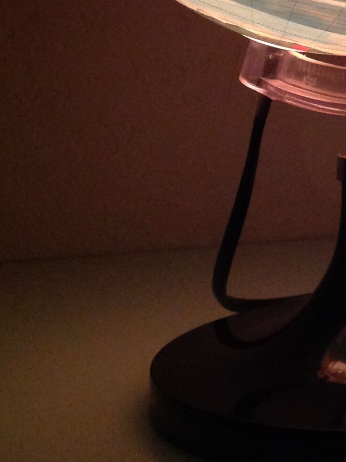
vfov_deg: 20.1
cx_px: 378
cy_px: -57
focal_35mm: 93
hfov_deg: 15.5
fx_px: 1242
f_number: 2.4
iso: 400
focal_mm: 4.28
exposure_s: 1/17
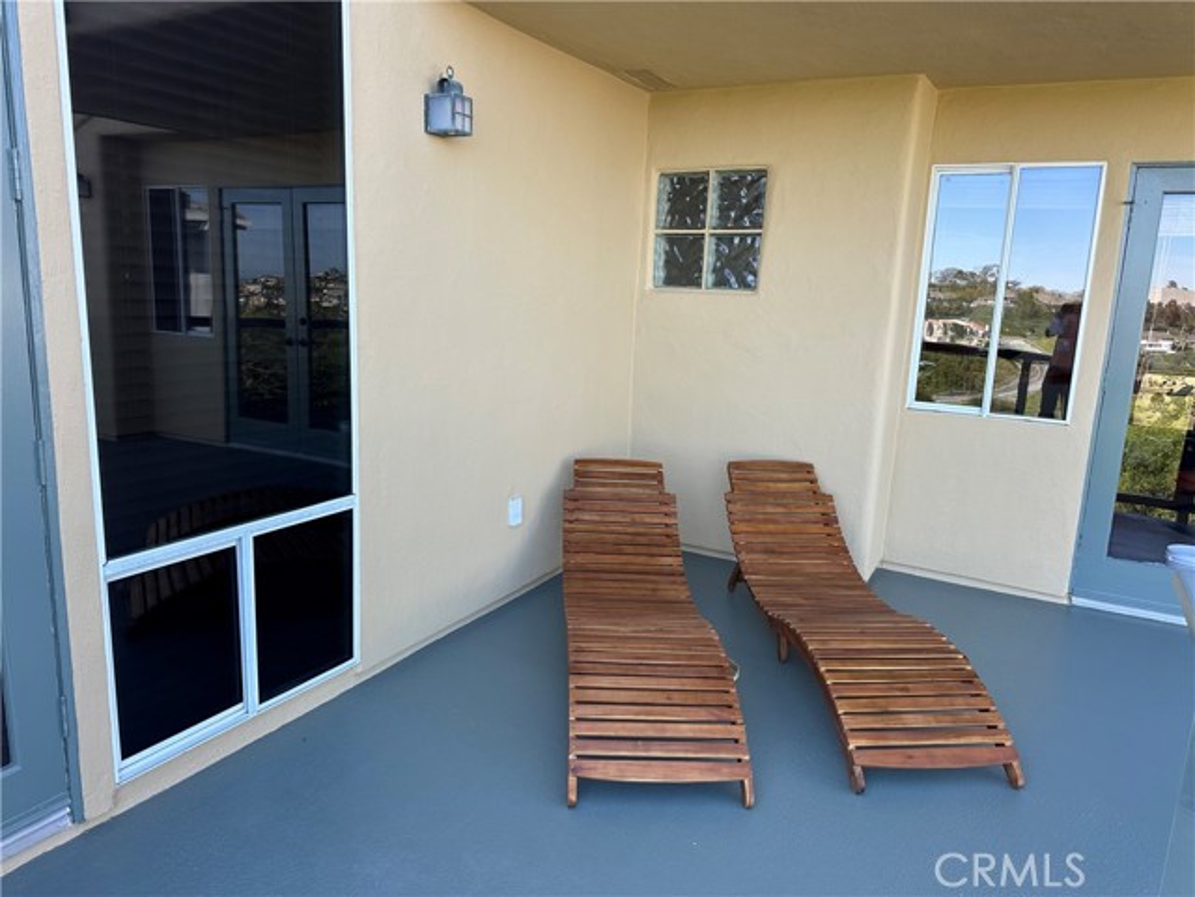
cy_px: 448
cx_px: 598
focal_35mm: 24
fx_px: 829
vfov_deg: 56.8
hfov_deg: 71.6
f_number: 1.78
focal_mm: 6.86
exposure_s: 1/431
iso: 80
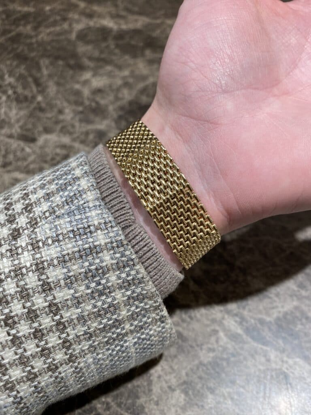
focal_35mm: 25
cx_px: 156
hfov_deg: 54.9
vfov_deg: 69.4
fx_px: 299
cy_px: 208
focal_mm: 4.25
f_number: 1.8
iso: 80
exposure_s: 1/100
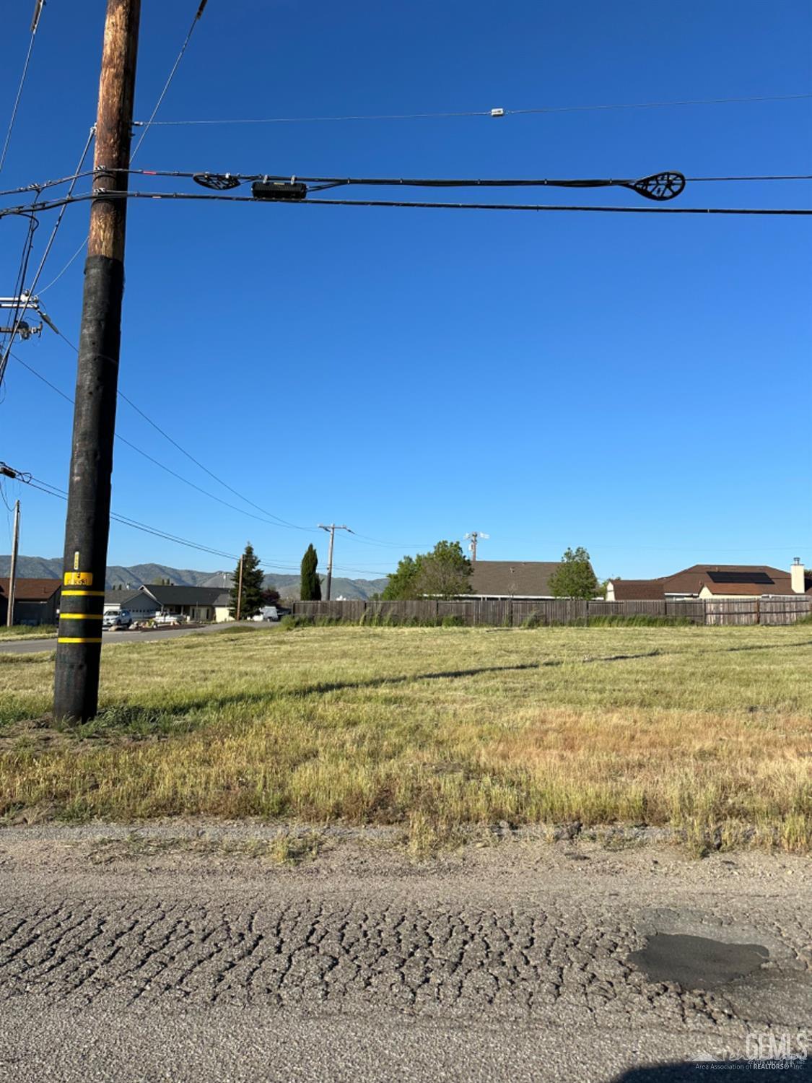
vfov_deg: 71.6
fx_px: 751
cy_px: 542
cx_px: 406
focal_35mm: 24
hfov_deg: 56.8
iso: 80
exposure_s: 1/4545
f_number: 1.78
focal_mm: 6.86
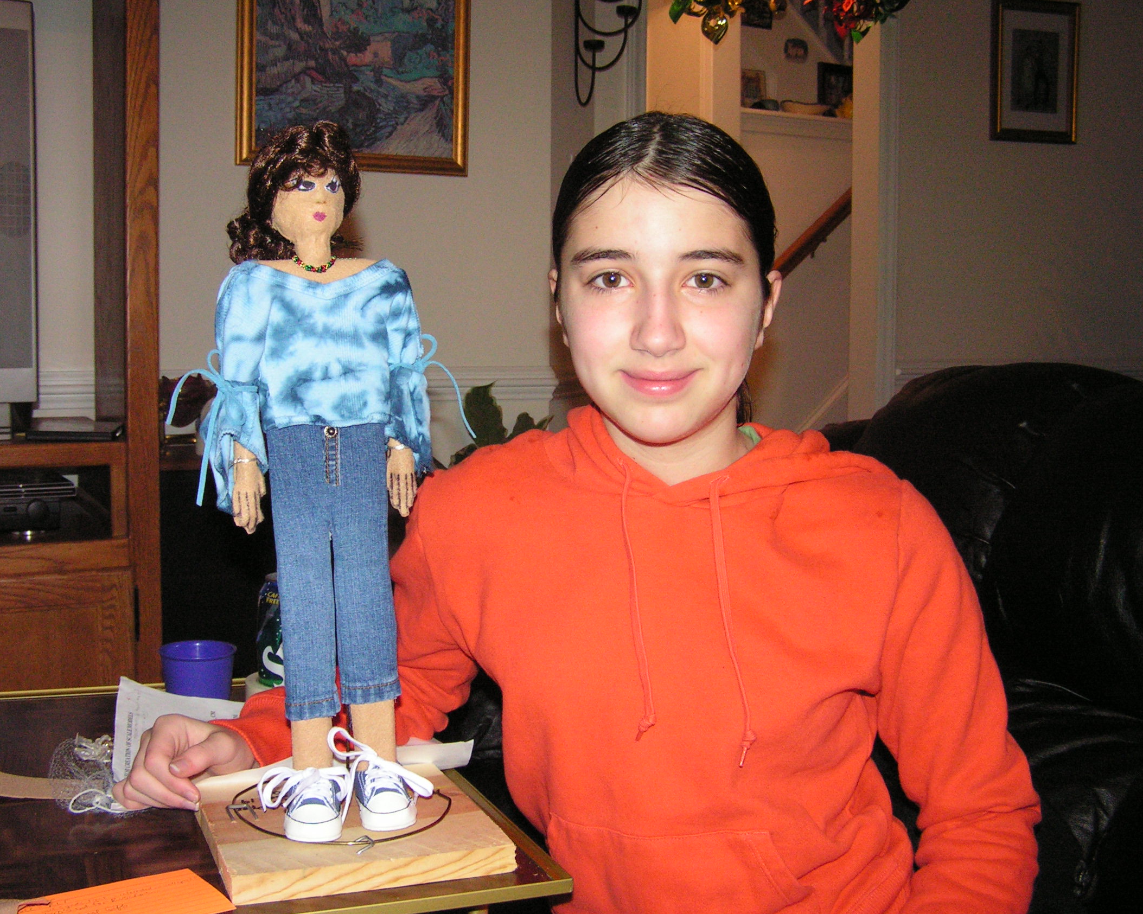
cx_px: 529
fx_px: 1353
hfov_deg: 45.8
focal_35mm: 40
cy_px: 452
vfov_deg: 37.3
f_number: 2.8
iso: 200
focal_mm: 6.3
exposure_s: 1/40
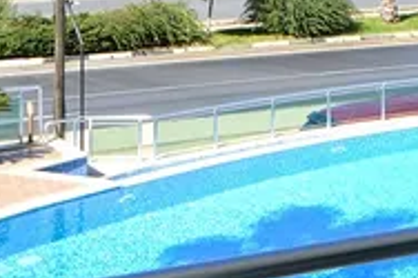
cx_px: 456
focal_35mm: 95
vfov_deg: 13.3
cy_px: -173
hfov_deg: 20.5
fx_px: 1102
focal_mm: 14
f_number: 7.1
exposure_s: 1/125
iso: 100
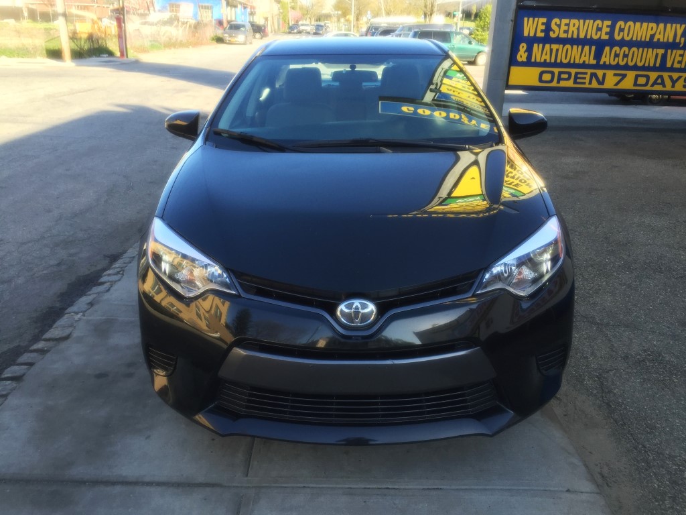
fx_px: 575
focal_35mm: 29
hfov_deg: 61.7
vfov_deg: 48.2
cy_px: 258
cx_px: 343
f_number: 2.2
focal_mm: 4.15
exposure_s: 1/278
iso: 32
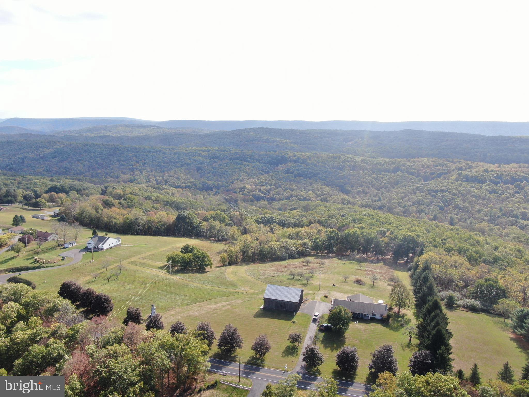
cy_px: 198
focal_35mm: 24
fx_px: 367
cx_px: 264
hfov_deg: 71.6
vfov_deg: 56.8
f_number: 2.8
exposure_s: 1/640
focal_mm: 4.39
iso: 100
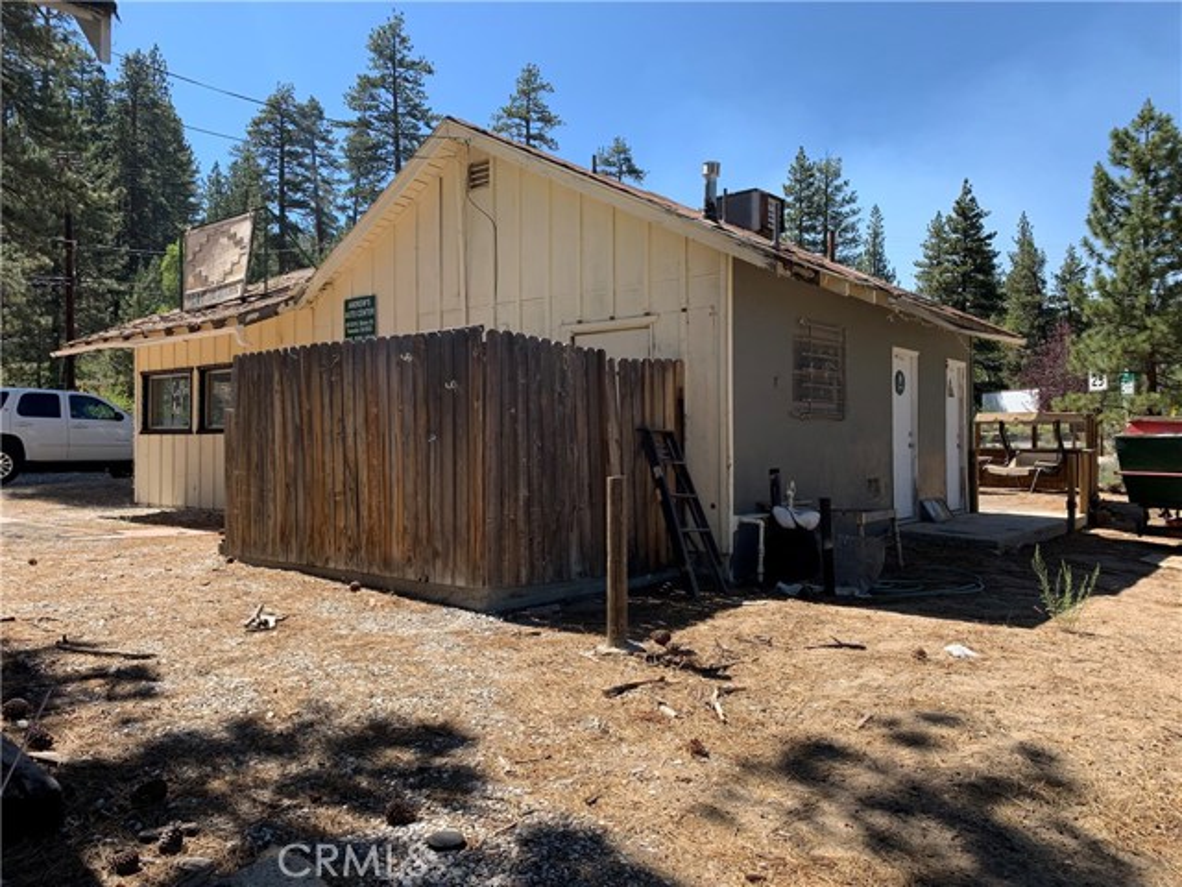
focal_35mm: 26
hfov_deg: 67.3
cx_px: 591
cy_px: 444
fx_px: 888
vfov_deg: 53.1
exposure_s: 1/1314
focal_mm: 4.25
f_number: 1.8
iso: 25
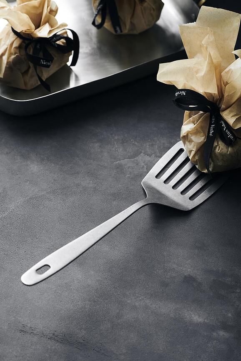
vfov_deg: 23.9
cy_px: 180
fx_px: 853
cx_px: 120
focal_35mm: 85
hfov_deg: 16.1
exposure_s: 1/15
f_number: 8
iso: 400
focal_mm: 85
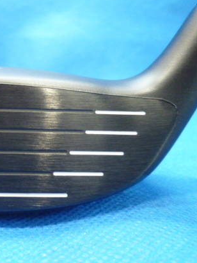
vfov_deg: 47.8
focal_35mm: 39
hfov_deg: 33.2
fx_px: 296
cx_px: -7
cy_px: 134
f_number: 2.8
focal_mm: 4.5
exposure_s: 1/20
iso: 400
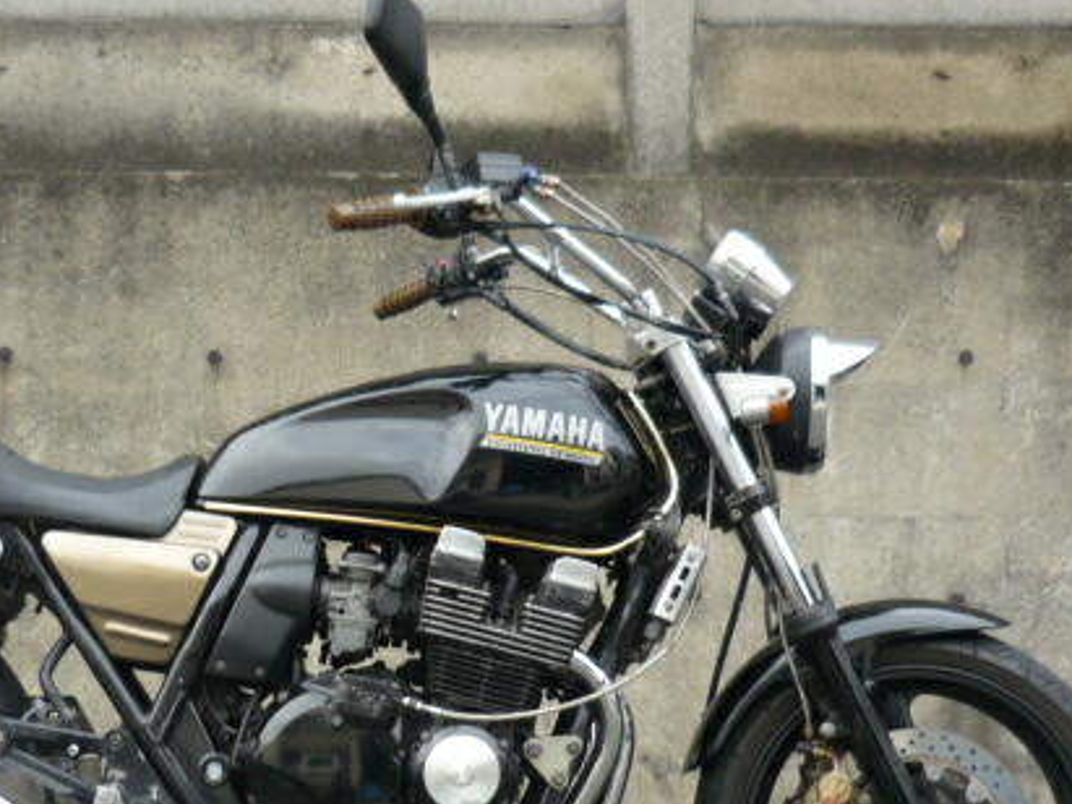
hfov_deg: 28.8
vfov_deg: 21.9
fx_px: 2074
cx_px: 352
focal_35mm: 67
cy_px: 514
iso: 100
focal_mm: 5.5
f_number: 2.8
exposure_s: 1/160
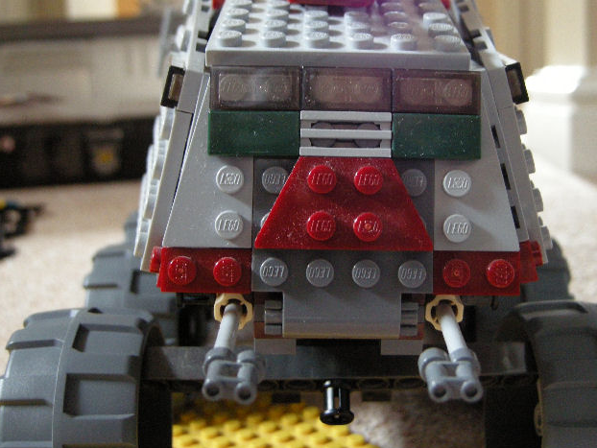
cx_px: 351
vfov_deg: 32.1
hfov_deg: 41.9
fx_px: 776
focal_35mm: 45
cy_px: 173
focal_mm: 7.5
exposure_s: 1/21.2
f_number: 2.7
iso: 400
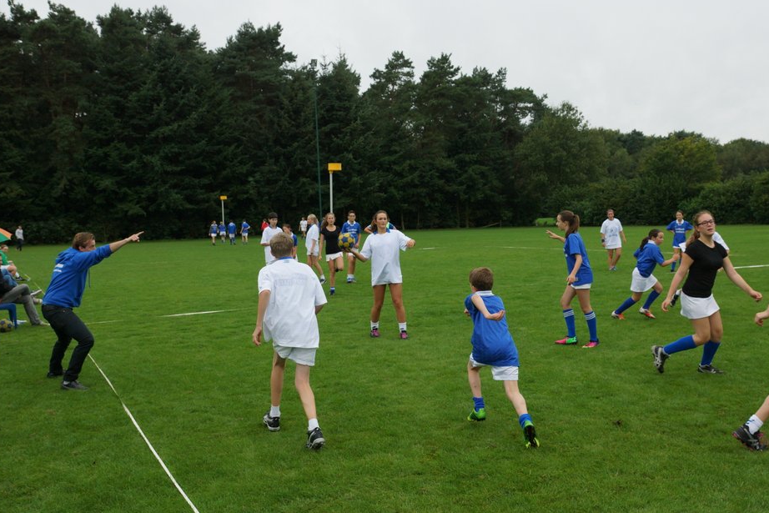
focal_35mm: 40
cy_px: 251
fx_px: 855
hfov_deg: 48.4
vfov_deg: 33.4
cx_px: 416
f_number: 4
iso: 320
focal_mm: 24
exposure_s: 1/500
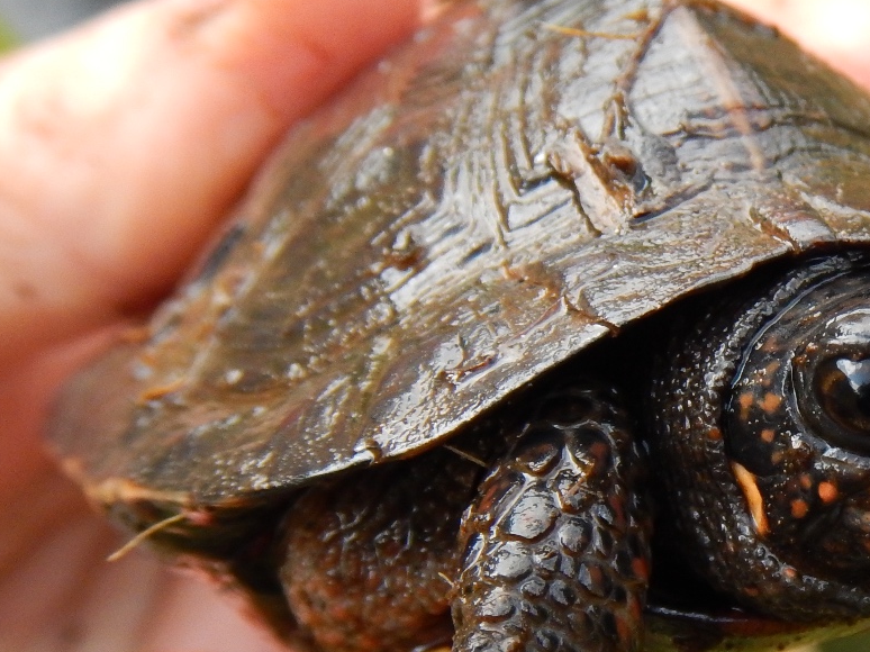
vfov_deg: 16.2
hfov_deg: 20.7
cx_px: 896
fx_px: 2286
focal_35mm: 91
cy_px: 419
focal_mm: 7.8
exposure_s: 1/250
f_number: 4.3
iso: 400
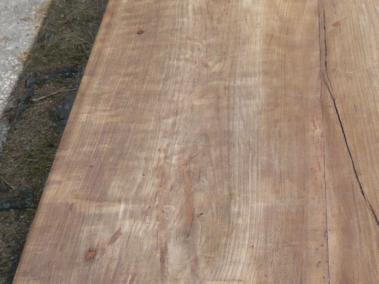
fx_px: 930
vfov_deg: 17.3
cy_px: 84
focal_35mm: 85
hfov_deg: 22.1
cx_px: 384
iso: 100
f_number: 9
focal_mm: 5.2
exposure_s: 1/160
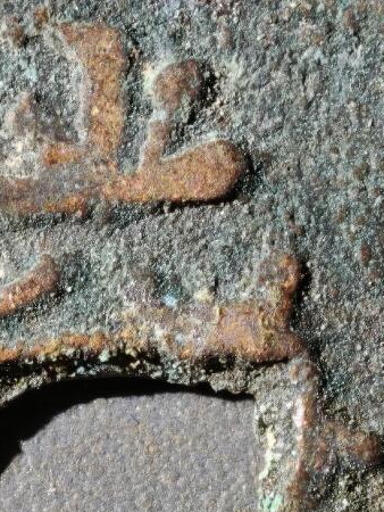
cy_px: 477
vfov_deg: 4.5
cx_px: 128
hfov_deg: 3.4
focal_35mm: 436
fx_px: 6443
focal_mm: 9
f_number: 2
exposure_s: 1/100
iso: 200
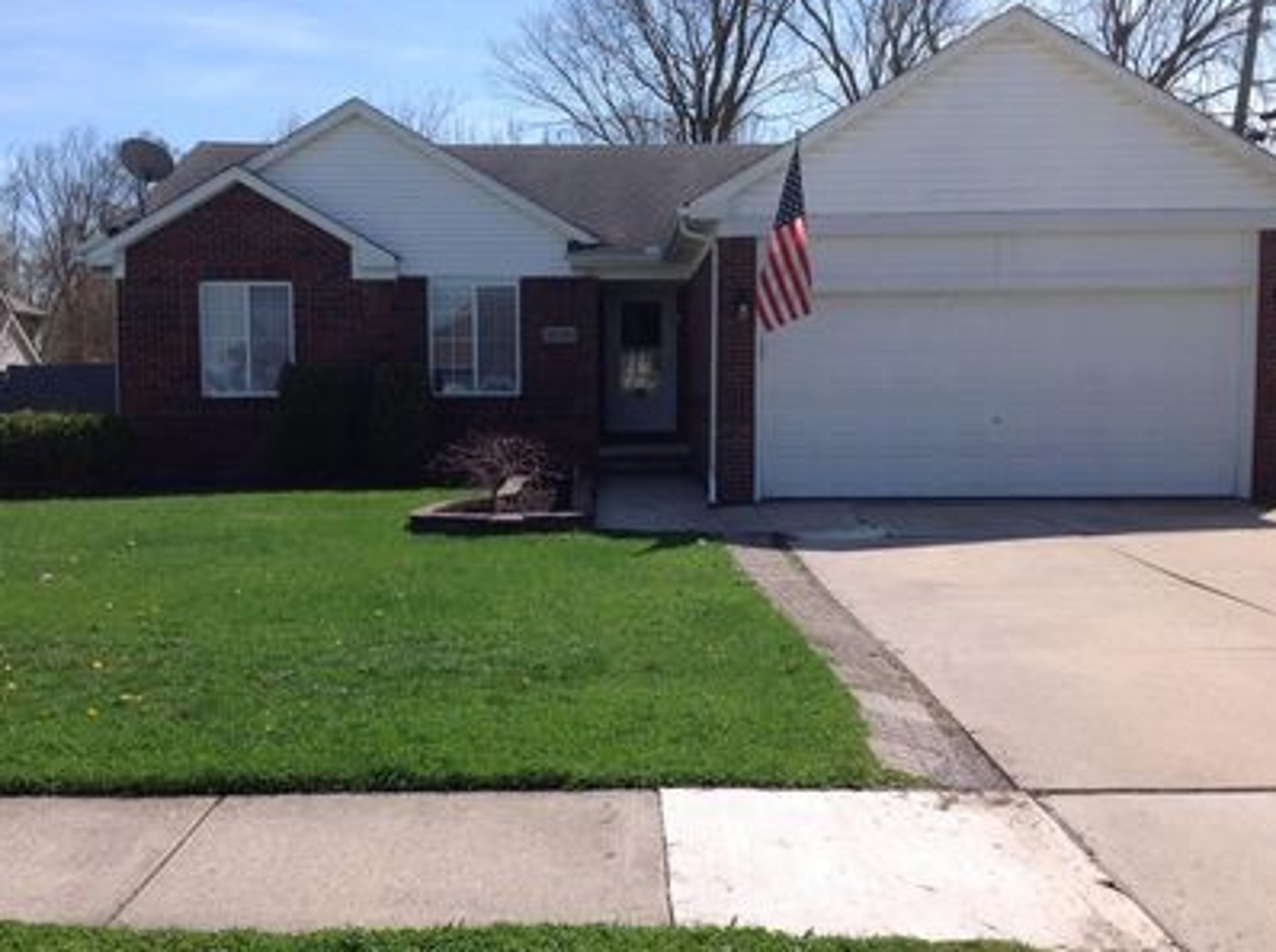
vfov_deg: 32.8
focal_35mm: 44
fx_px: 1619
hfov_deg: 43.0
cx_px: 632
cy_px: 498
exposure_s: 1/2016
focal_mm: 4.28
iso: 50
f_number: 2.4
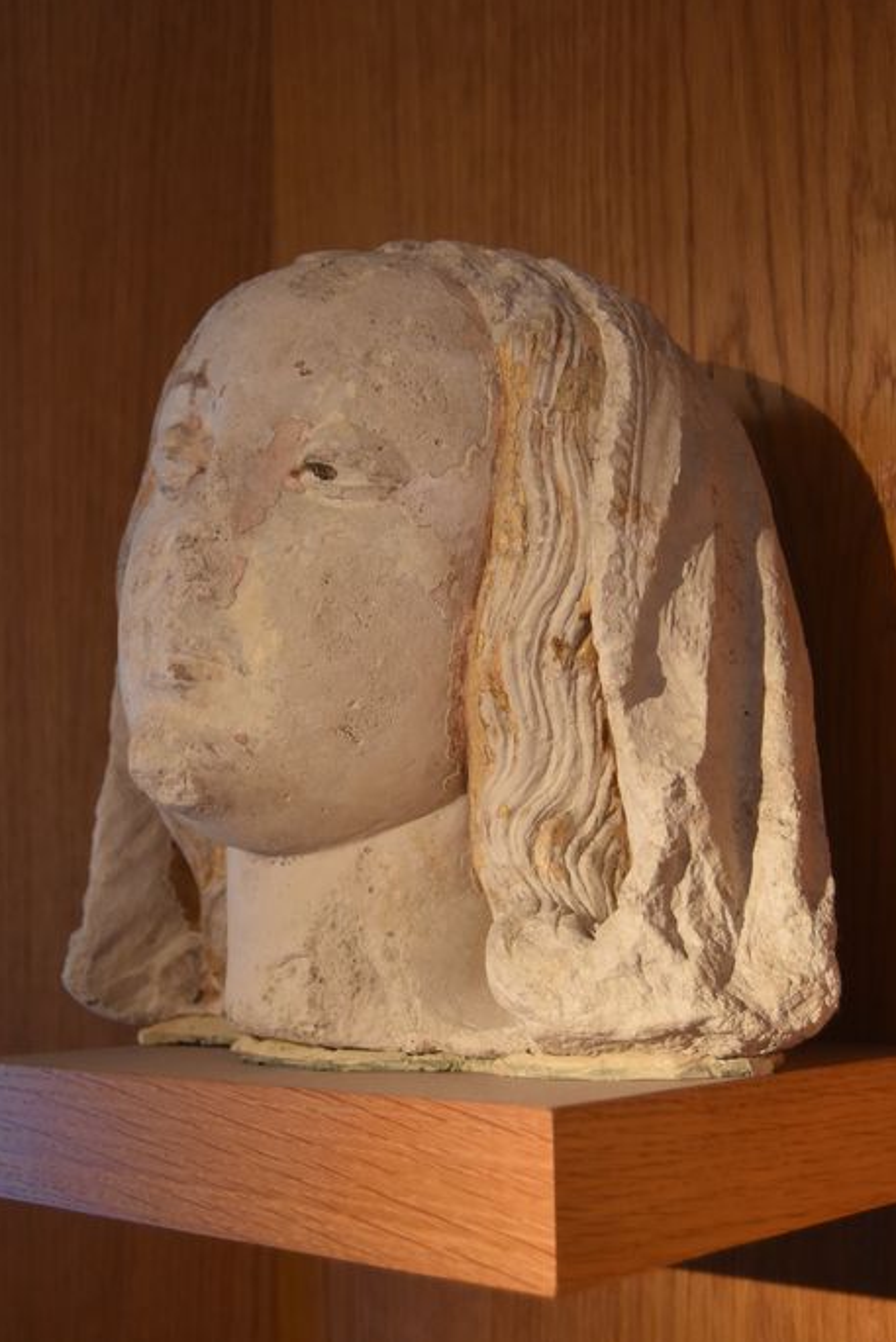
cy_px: 676
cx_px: 450
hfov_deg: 29.3
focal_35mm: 46
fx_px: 1716
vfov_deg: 42.7
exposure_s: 1/60
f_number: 4.2
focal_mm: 30
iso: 1800
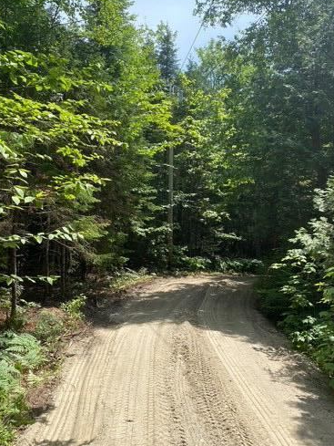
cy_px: 220
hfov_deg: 41.8
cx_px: 181
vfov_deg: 53.9
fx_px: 437
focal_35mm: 34
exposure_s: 1/1362
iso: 32
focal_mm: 4.25
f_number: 1.8
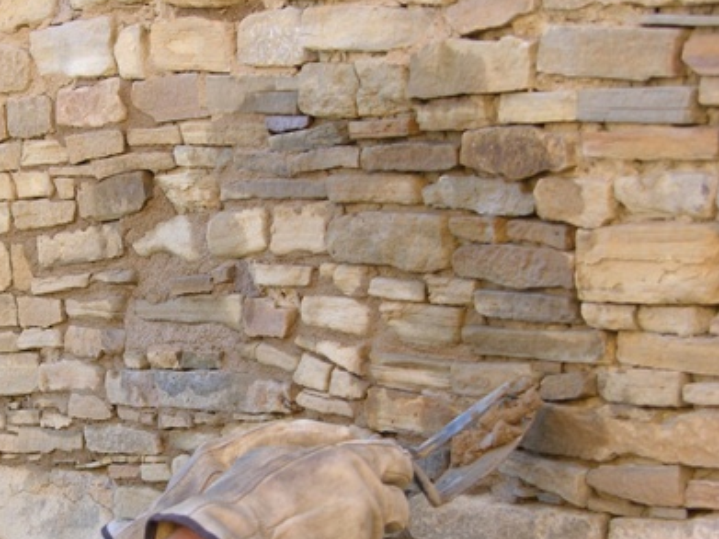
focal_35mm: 117
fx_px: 2429
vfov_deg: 12.6
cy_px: 410
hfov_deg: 16.7
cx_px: 130
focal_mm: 17.8
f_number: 3.3
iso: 50
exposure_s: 1/59.7
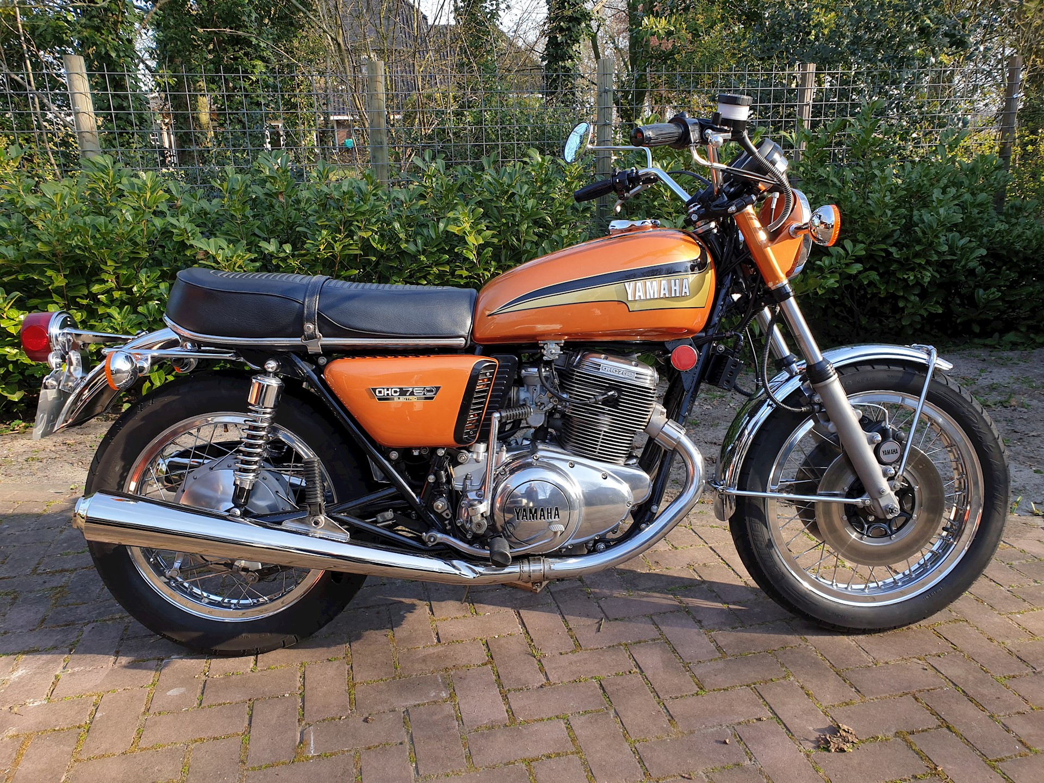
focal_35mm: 26
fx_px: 784
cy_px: 392
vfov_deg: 53.1
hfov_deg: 67.3
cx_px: 522
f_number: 2.4
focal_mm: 4.3
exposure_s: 1/306
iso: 50
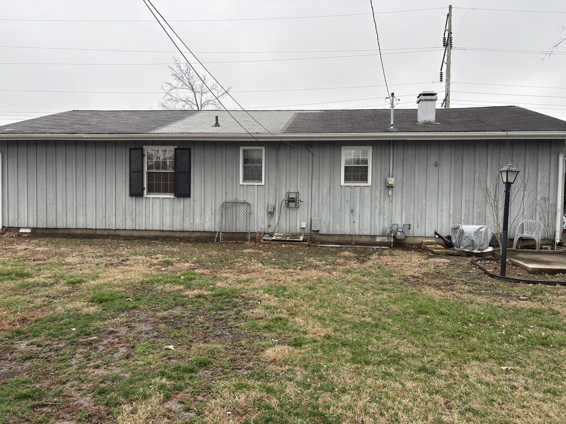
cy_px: 212
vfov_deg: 53.1
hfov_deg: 67.3
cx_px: 283
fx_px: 425
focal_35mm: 26
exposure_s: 1/399
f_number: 1.6
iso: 50
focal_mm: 5.96
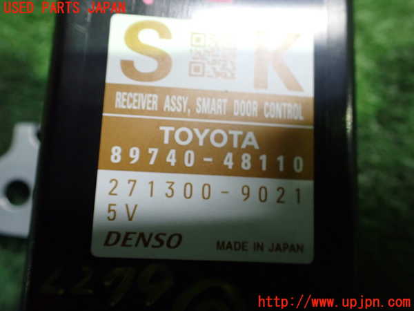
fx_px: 359
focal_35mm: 30
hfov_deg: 60.0
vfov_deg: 46.8
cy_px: 156
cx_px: 207
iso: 800
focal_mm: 5.4
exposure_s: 1/30
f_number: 2.3
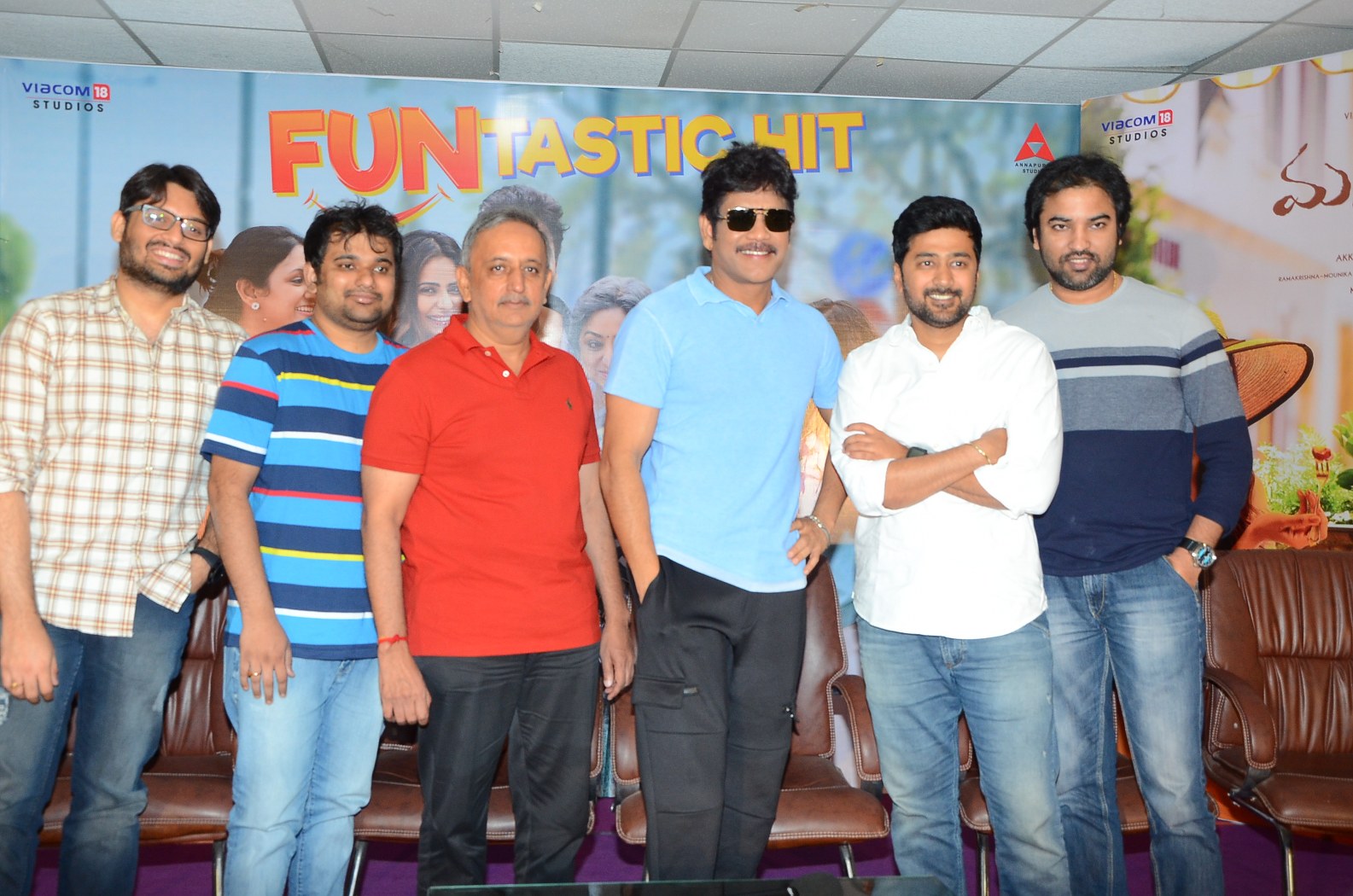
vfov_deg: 34.1
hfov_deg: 49.6
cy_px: 448
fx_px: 1463
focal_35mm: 39
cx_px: 676
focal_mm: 26
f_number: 6.3
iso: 1000
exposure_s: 1/125
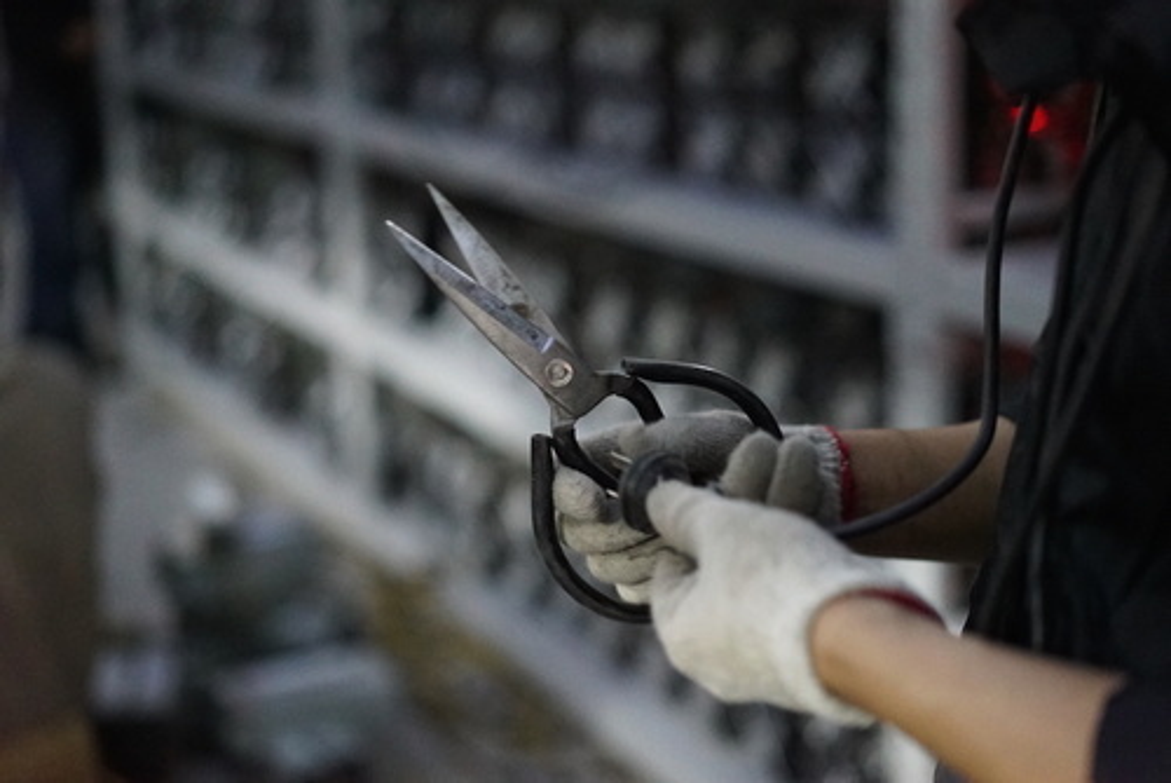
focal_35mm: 55
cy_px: 392
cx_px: 586
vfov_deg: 24.7
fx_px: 1790
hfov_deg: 36.2
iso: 12800
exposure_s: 1/80
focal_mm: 55
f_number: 2
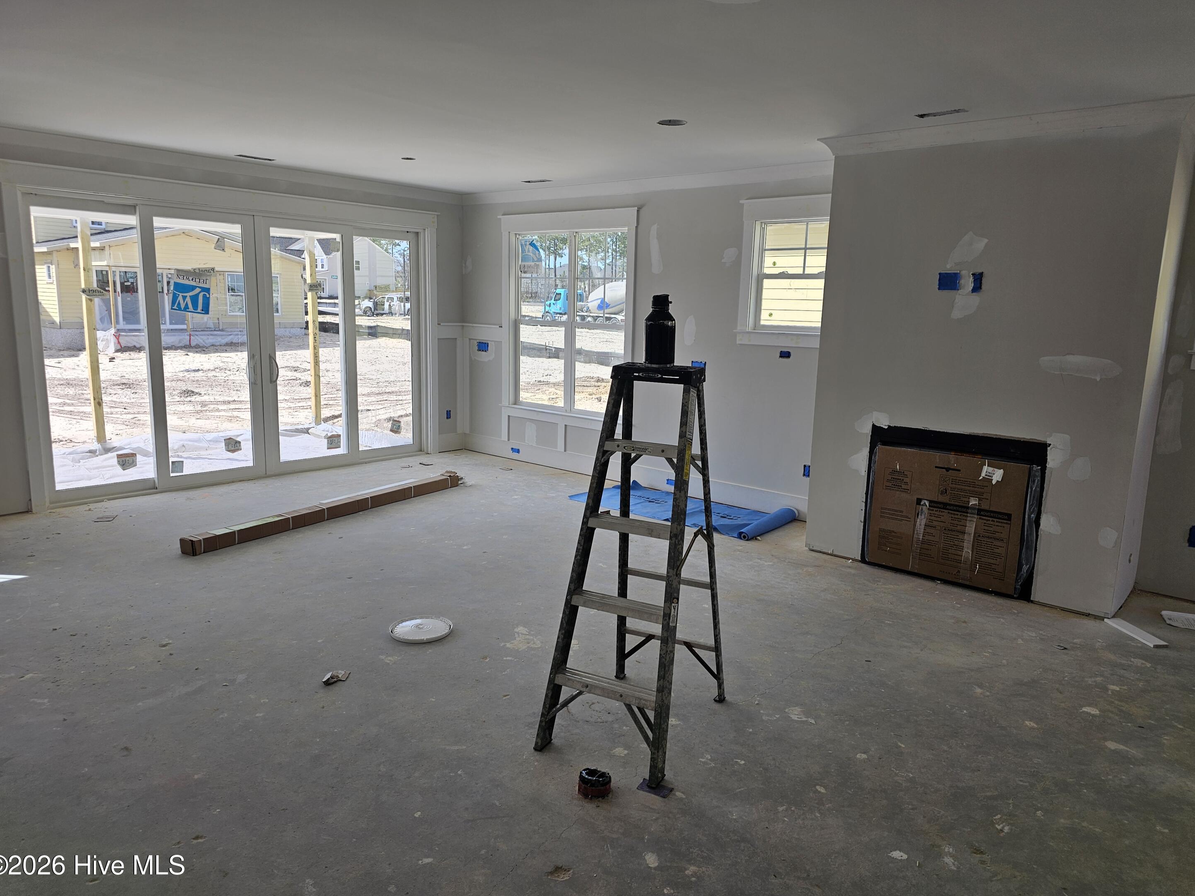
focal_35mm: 24
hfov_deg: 71.6
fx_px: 828
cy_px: 441
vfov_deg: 56.8
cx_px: 609
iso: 10
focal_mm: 6.3
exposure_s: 1/153
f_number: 1.7
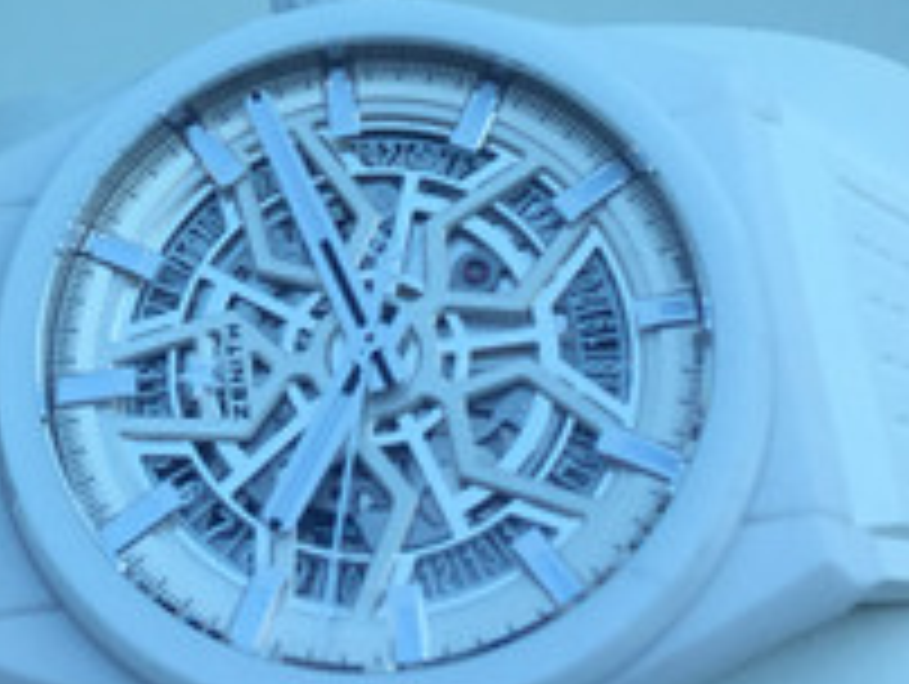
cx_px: 207
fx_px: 2576
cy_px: -63
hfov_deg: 19.8
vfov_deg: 14.8
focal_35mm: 98
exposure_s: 1/148
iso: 25
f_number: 2.4
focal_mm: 3.3
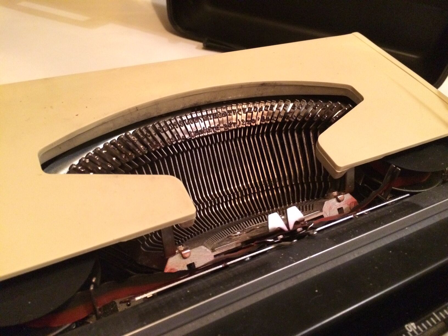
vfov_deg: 48.2
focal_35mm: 29
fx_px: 375
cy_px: 168
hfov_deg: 61.7
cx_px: 224
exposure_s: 1/17
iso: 500
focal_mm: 4.15
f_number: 2.2
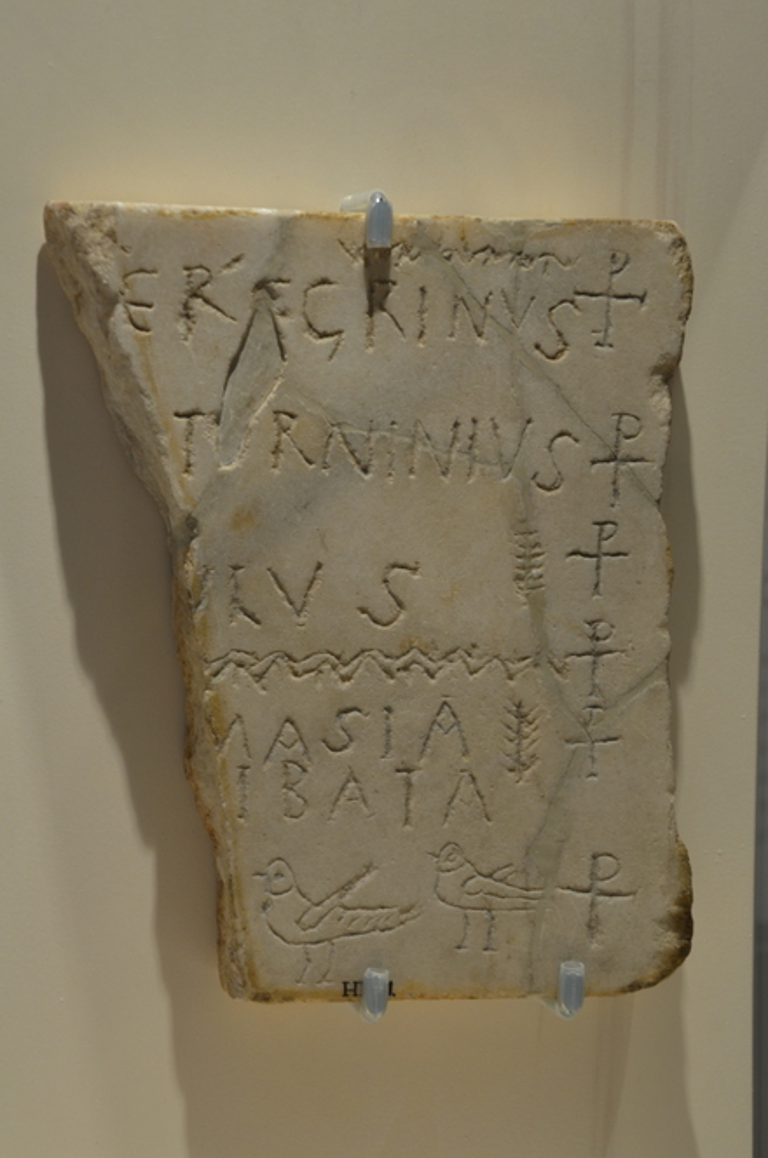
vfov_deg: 23.4
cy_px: 579
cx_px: 384
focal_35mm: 87
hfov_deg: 15.6
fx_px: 2795
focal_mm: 58
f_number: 5
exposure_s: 1/20
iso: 400
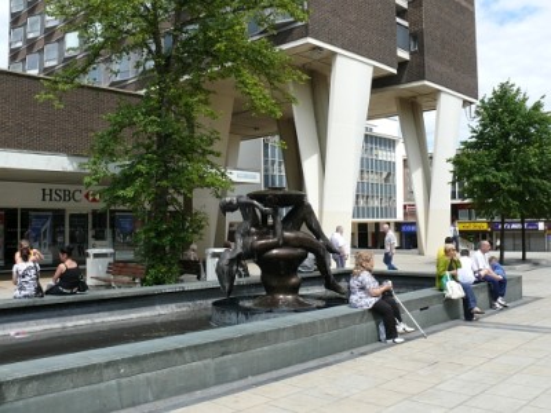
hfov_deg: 52.6
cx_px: 276
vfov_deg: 40.7
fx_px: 557
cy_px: 206
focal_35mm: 35
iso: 100
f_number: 5.6
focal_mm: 7.4
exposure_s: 1/320
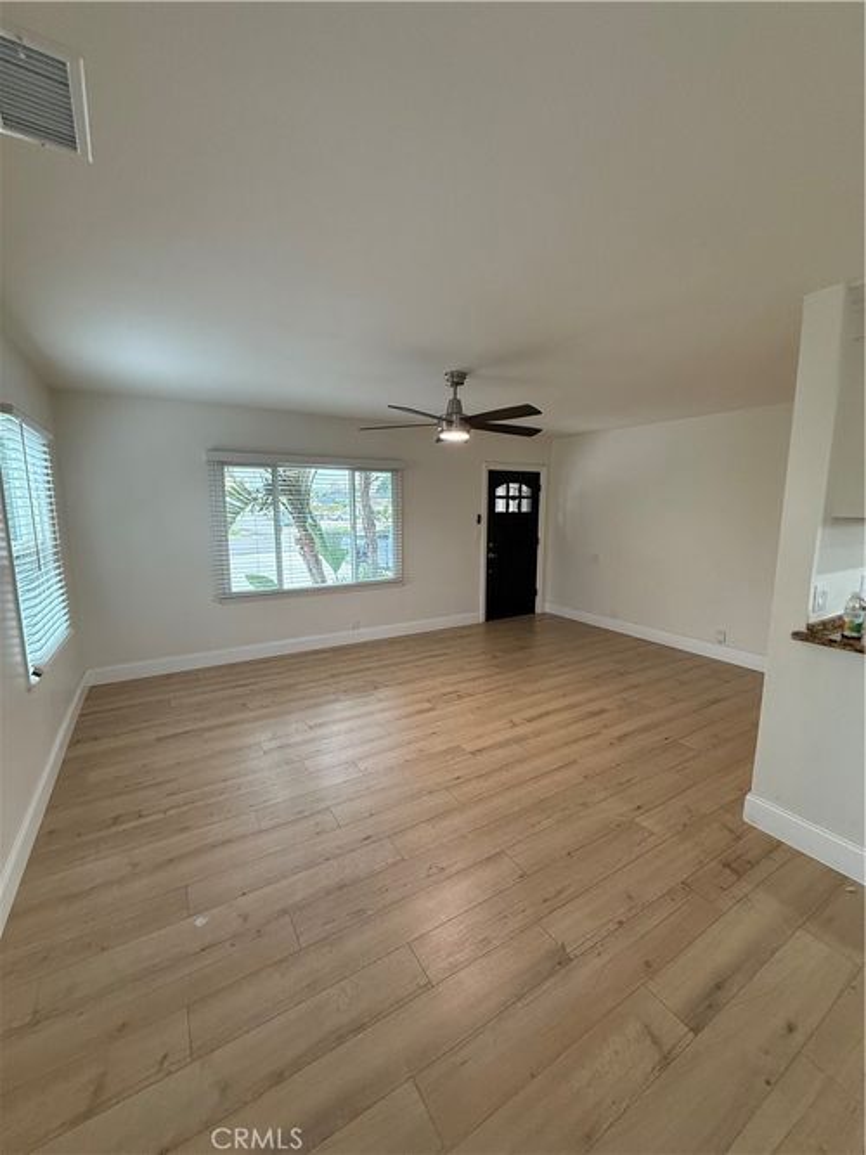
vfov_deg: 102.1
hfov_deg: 85.7
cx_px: 433
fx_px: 467
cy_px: 578
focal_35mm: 14
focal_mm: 2.22
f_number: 2.2
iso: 320
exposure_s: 1/120
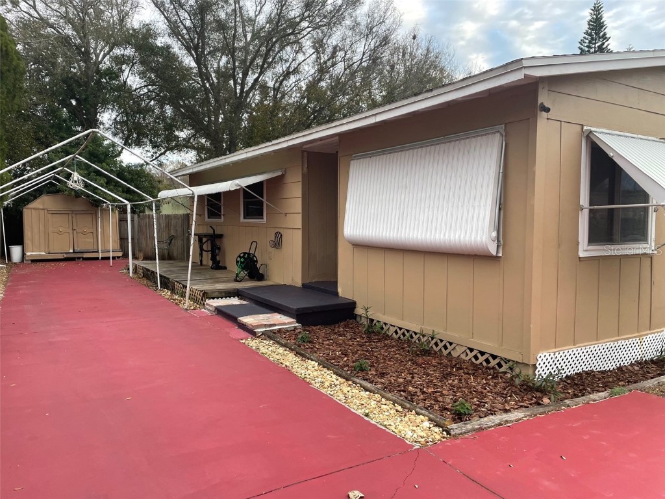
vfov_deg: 53.1
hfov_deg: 67.3
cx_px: 332
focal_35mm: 26
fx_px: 499
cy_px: 250
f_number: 1.6
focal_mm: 4.2
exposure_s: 1/121
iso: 64
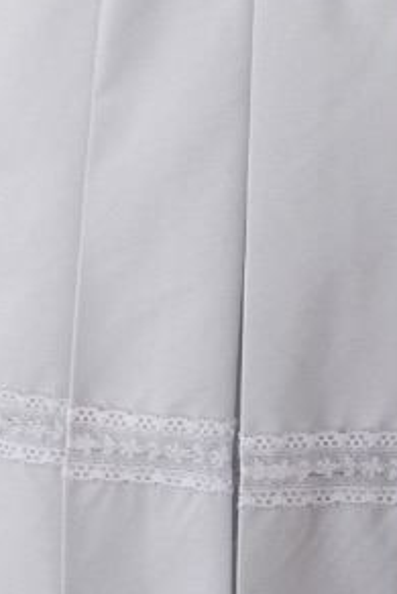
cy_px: -610
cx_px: 383
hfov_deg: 5.2
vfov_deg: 7.5
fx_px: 4345
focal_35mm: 263
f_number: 4
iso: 800
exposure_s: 1/200
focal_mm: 26
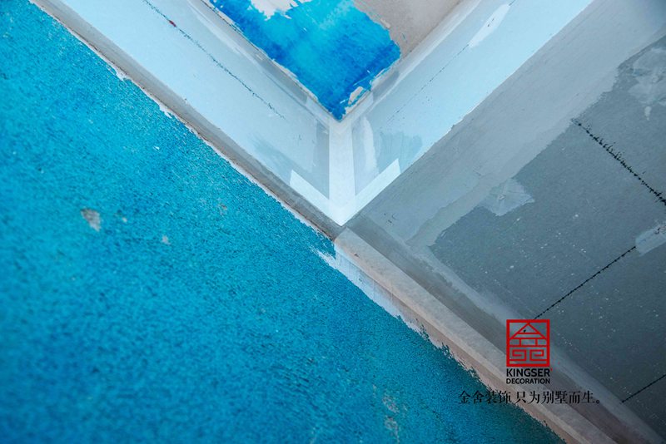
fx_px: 851
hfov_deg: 42.7
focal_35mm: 46
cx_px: 333
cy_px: 222
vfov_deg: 29.3
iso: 800
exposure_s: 1/100
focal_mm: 46
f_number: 5
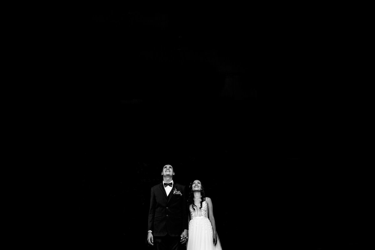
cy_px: 125
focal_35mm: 31
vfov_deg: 42.4
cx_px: 188
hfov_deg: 60.3
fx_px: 323
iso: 100
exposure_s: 1/200
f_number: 4
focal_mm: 31
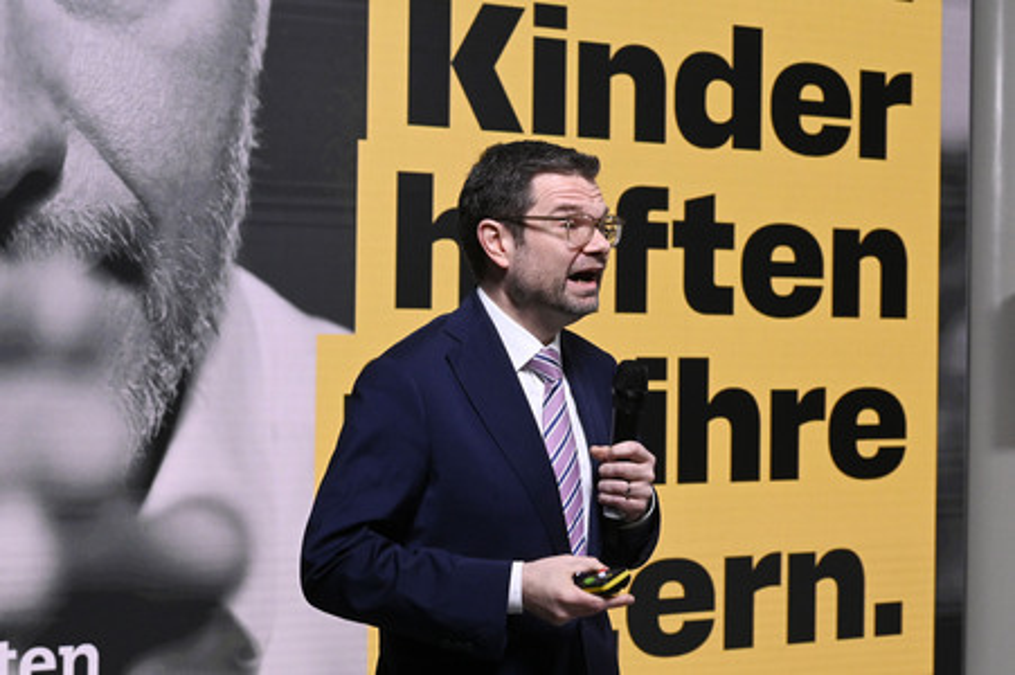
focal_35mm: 70
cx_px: 508
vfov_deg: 19.4
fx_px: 1972
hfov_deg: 28.9
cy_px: 338
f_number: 10
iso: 5000
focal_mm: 70
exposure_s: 1/320
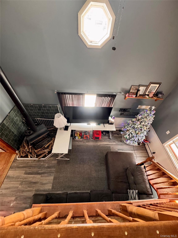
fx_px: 96
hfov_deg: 85.7
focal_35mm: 14
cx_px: 89
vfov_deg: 102.1
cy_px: 119
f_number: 2.2
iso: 320
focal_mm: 2.22
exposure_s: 1/61
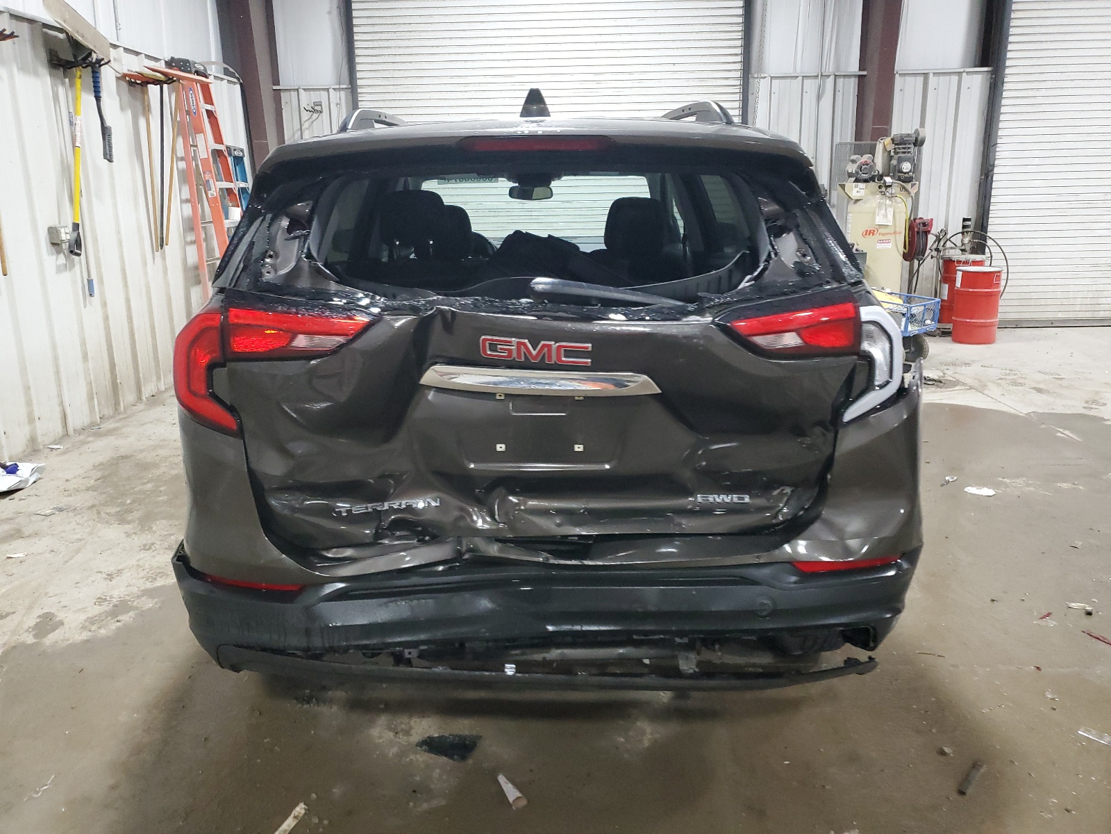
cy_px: 417
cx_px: 556
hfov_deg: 67.3
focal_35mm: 26
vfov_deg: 53.1
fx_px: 834
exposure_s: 1/60.2
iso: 375
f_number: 1.5
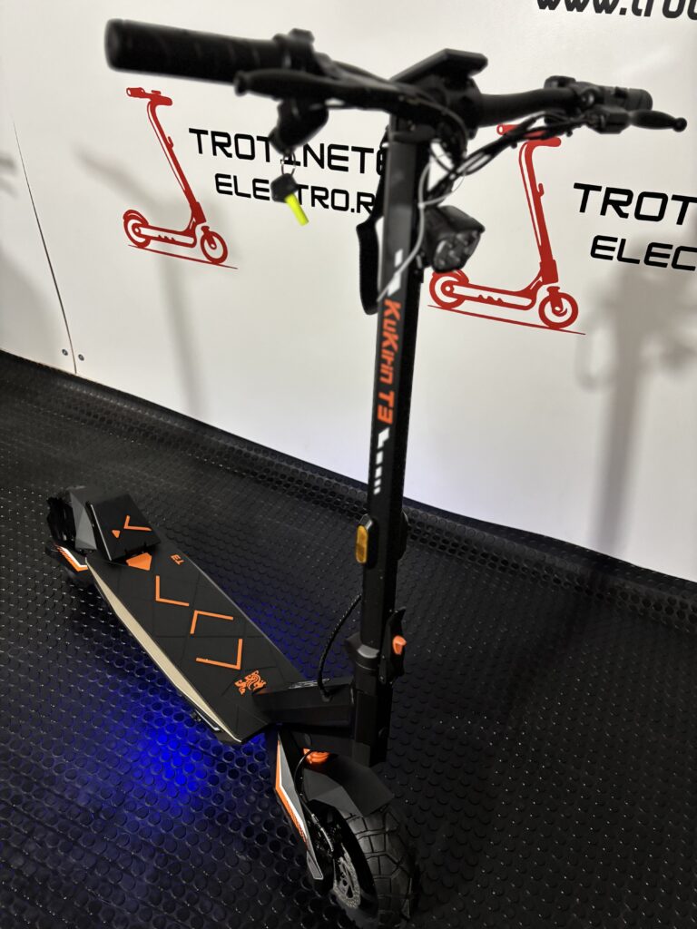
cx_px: 348
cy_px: 464
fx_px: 698
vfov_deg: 67.3
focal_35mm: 26
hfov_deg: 53.1
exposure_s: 1/50
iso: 500
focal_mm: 5.96
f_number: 1.6
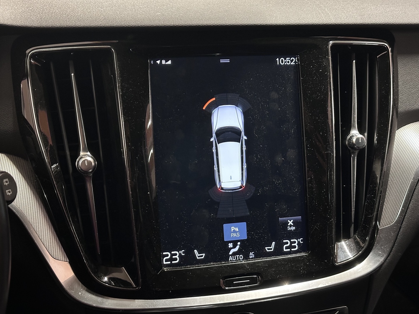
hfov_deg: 39.7
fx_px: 581
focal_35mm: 48
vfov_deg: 30.3
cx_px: 210
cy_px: 157
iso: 800
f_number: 1.78
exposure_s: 1/25
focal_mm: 6.86
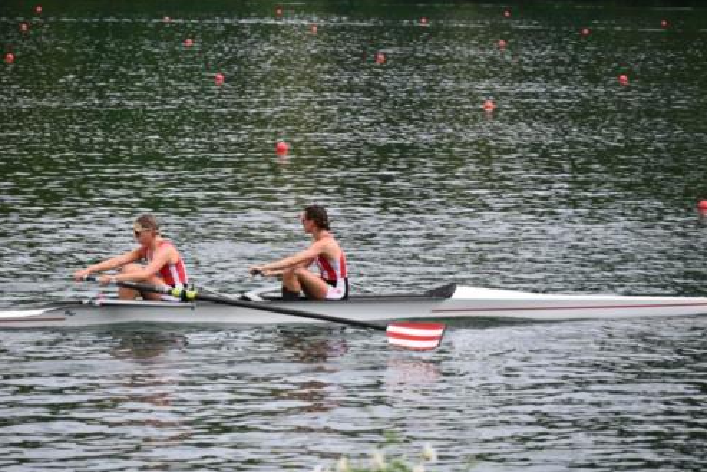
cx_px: 354
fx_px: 3988
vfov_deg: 6.8
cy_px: 234
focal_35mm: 203
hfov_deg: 10.1
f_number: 6.3
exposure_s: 1/500
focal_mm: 200
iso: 200
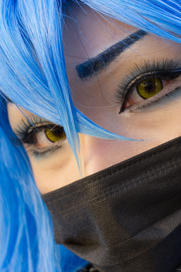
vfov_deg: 6.0
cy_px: 90
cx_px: 105
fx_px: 2592
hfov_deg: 4.0
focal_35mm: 344
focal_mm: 143.9
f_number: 6
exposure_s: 1/75
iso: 200
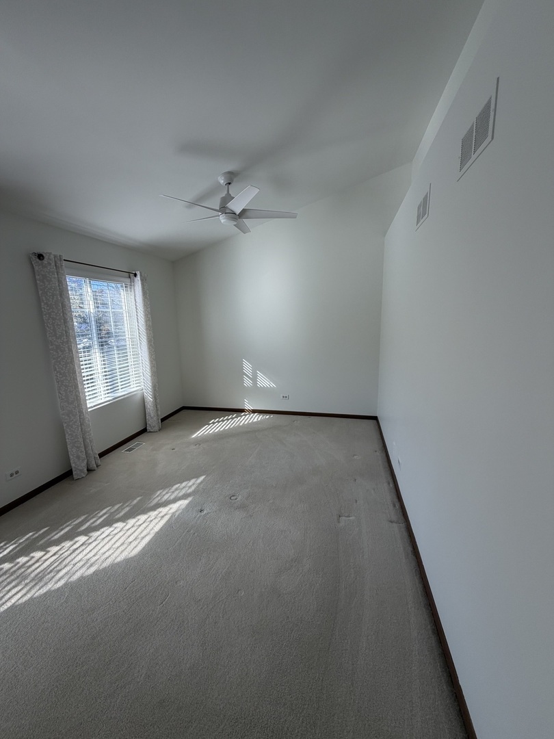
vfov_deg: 102.1
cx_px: 277
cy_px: 370
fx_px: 299
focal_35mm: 14
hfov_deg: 85.7
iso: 50
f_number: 2.2
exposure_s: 1/121
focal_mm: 2.22
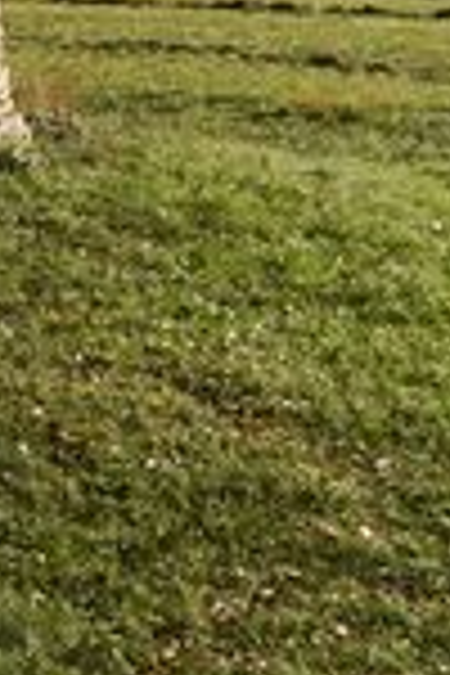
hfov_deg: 12.8
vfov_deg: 18.9
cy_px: -261
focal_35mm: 98
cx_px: -340
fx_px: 1837
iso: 200
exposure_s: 1/320
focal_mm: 14
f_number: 9
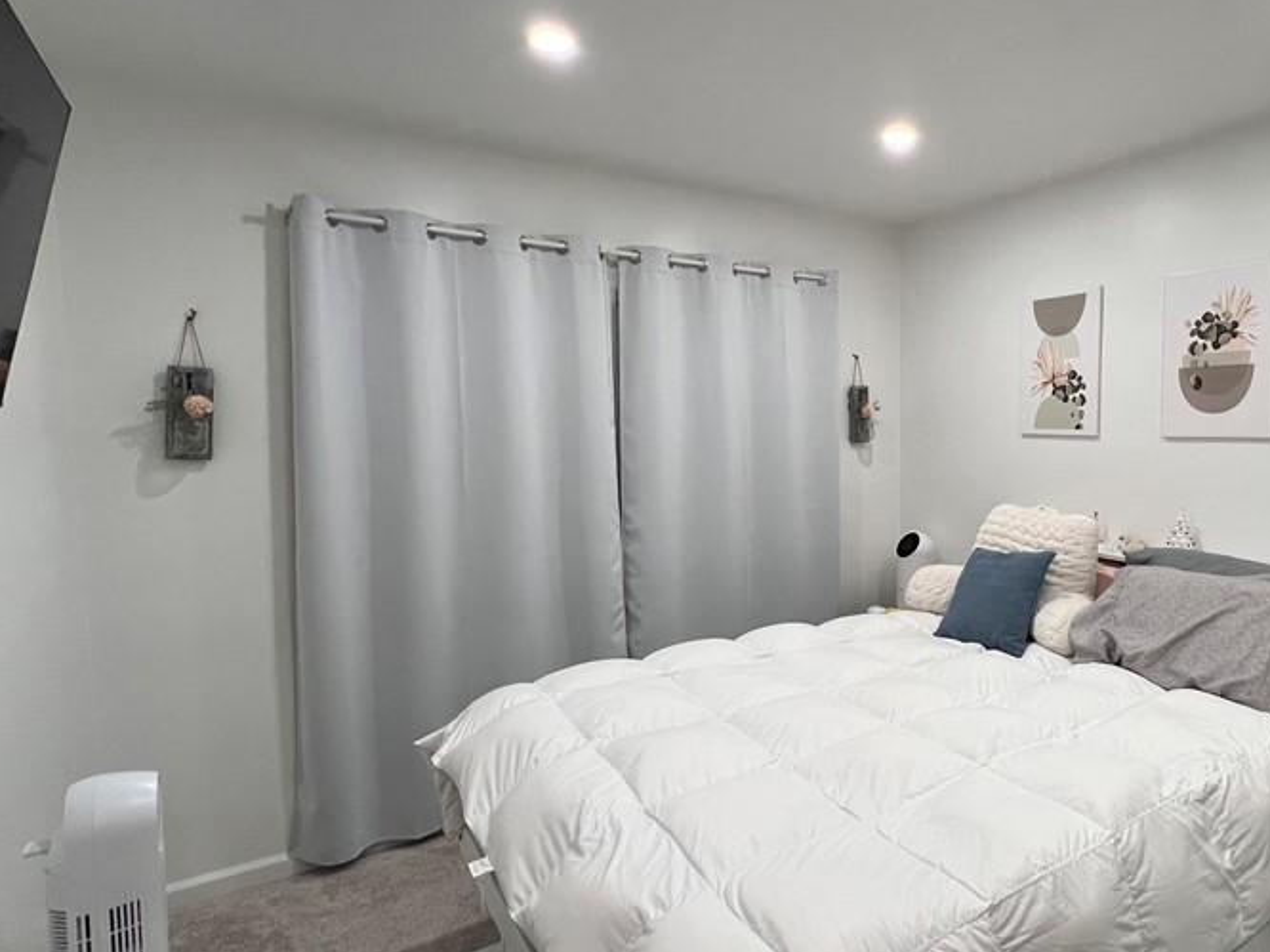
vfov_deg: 65.9
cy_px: 479
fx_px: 734
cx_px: 854
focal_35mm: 20
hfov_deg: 78.9
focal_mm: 1.57
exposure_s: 1/120
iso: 160
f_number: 1.8
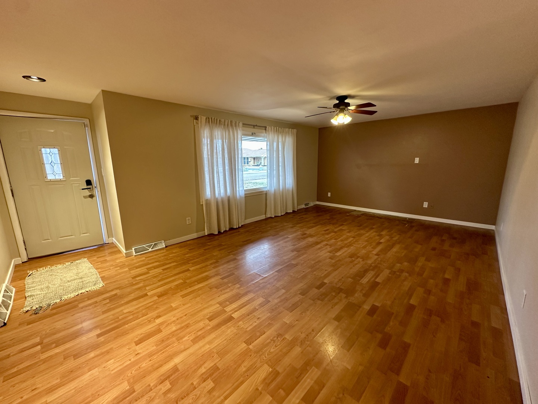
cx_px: 269
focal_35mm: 14
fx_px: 218
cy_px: 202
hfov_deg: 102.1
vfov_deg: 85.7
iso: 250
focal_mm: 2.22
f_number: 2.2
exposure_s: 1/60
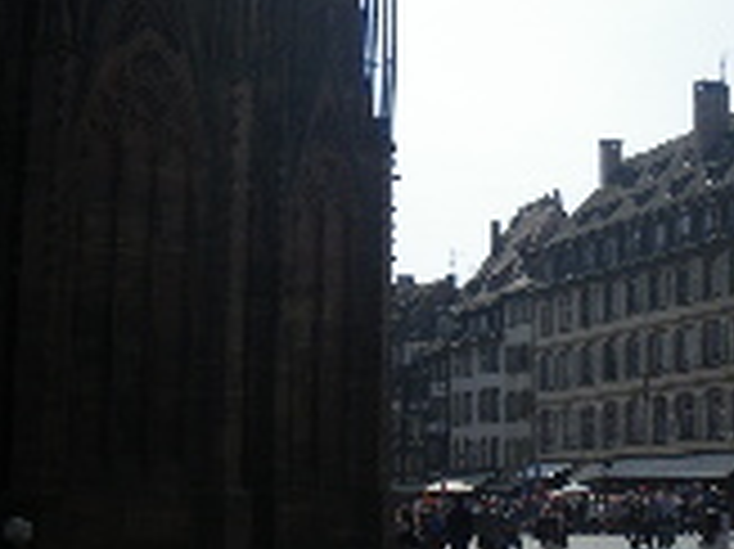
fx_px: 1398
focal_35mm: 66
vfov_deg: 22.2
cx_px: 693
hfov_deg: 28.0
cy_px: 238
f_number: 4.2
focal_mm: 5
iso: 50
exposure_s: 1/500
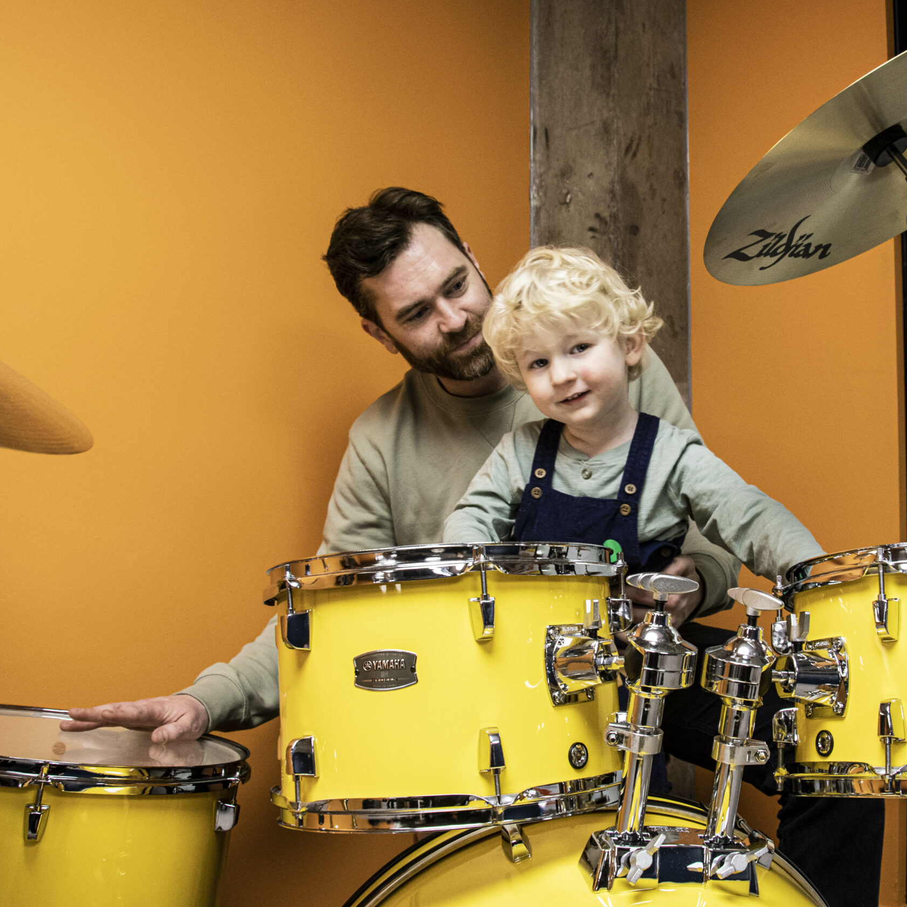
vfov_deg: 47.2
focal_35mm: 35
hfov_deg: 46.4
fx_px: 1038
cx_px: 609
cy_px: 455
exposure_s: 1/125
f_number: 5.6
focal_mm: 18
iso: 1000
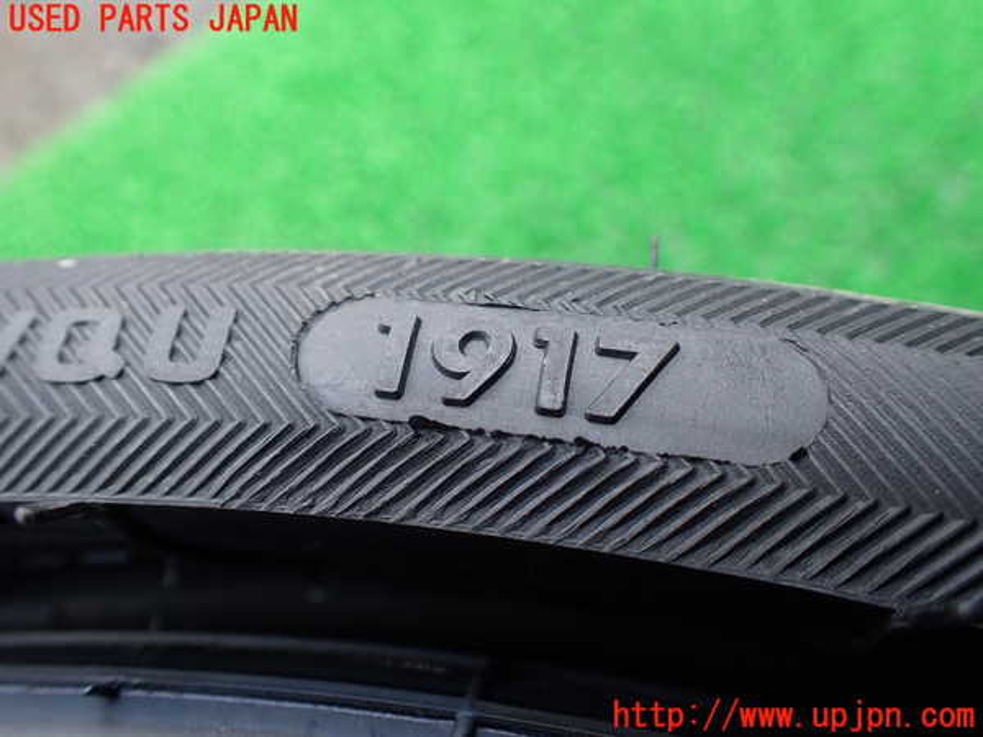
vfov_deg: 46.8
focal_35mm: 30
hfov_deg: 60.0
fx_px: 852
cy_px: 368
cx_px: 492
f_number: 2.3
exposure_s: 1/125
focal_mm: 5.4
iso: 200
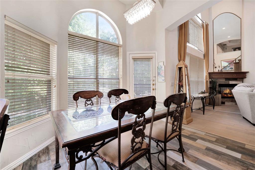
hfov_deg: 100.4
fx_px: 106
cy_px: 85
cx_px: 128
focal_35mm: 15
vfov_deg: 77.3
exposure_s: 1/2
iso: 100
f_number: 11
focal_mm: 15
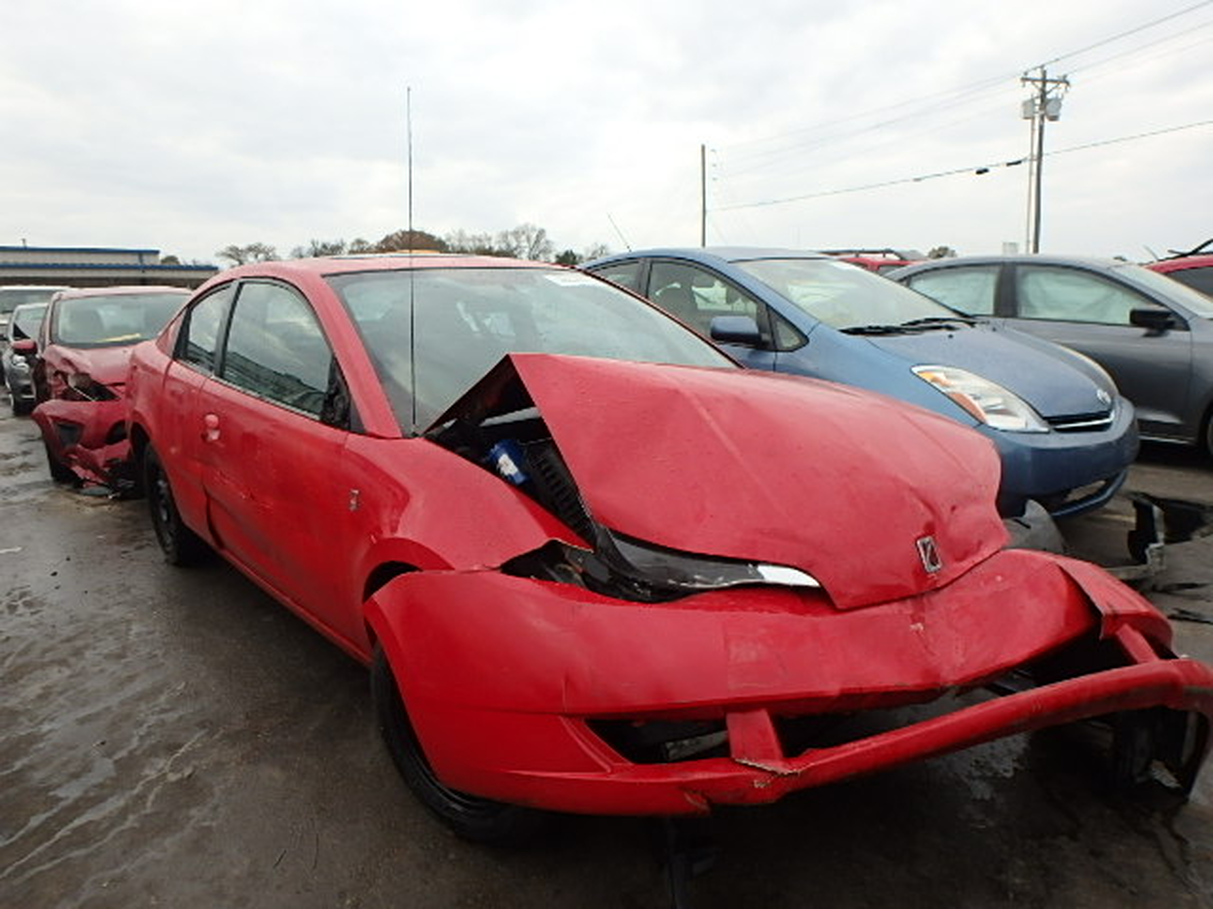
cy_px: 454
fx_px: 736
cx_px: 606
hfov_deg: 79.0
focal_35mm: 21
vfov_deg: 63.4
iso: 125
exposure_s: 1/250
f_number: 3.5
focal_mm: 3.7
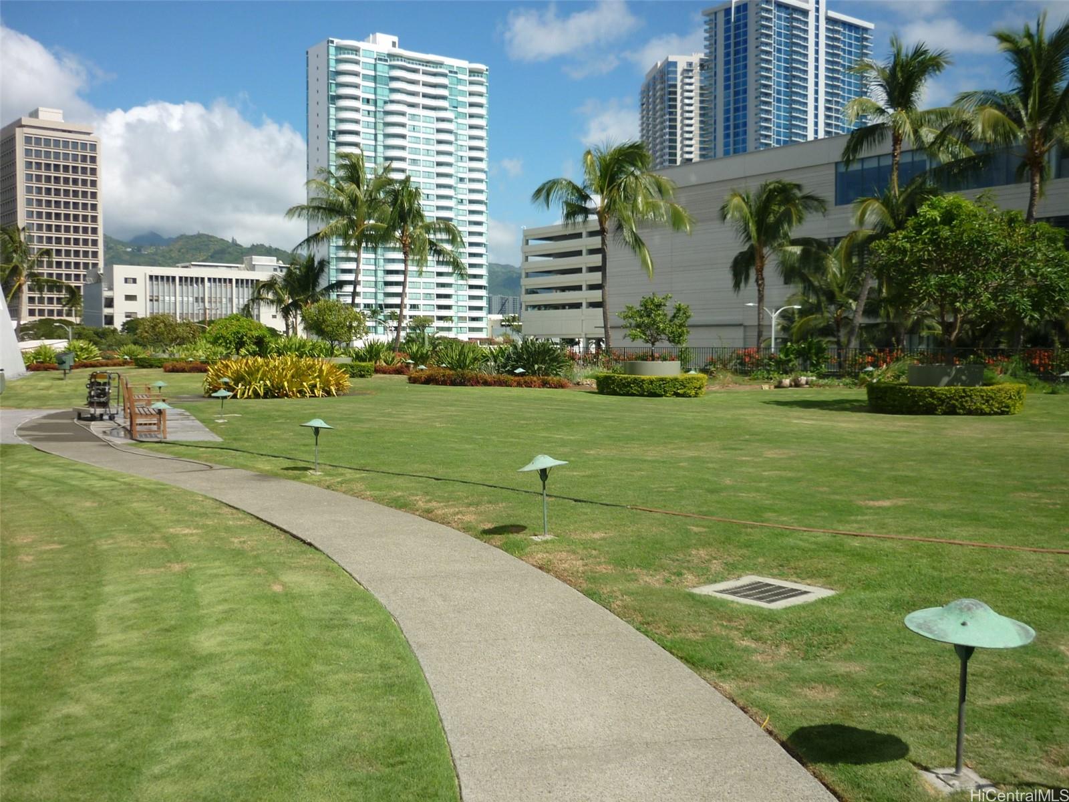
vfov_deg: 42.9
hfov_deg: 55.4
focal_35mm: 33
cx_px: 534
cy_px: 401
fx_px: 1019
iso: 80
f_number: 8
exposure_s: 1/250
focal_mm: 5.5
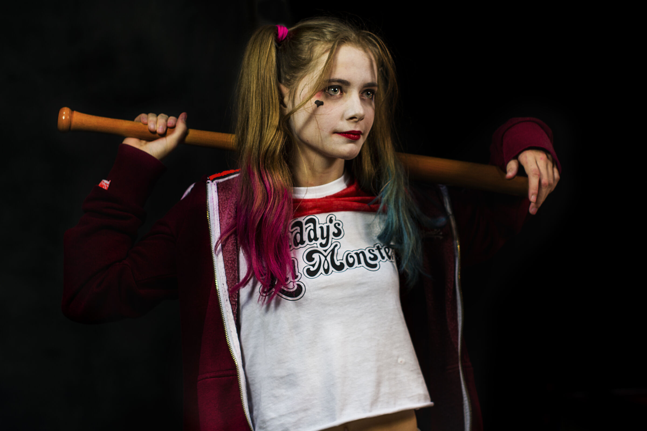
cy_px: 216
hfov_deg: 27.0
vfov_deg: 18.2
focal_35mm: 75
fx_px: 1348
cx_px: 324
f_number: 3.2
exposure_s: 1/80
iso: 100
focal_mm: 50
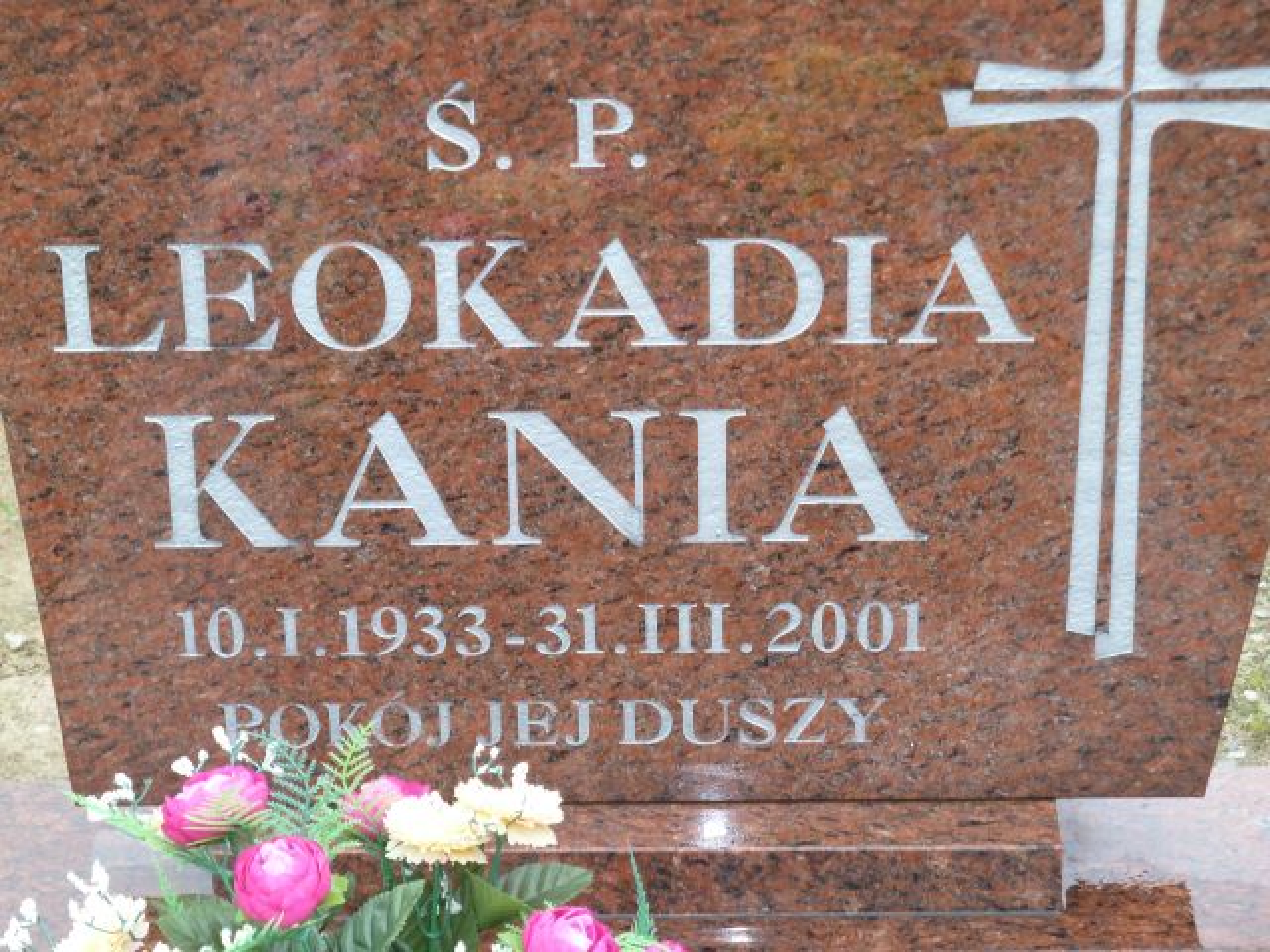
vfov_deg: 14.2
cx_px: 635
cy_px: 476
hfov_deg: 18.9
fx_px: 3816
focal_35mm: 104
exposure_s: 1/40
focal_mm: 17
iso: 100
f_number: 4.3
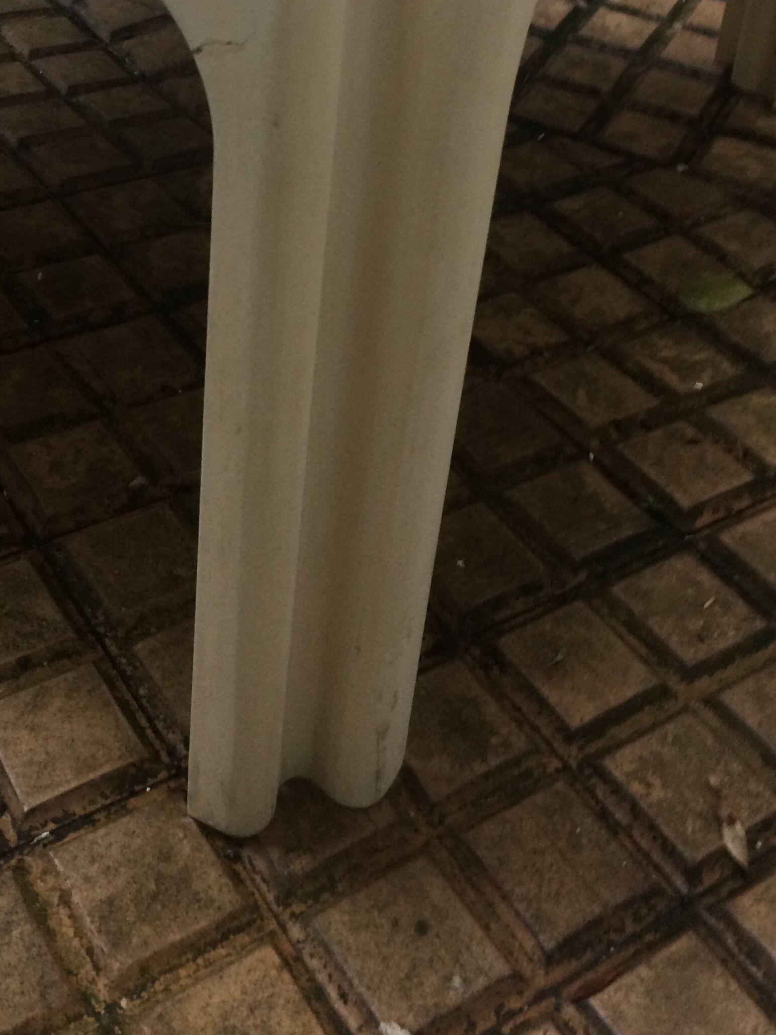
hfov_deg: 31.4
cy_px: 278
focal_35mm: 46
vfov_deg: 40.3
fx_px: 1375
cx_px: 298
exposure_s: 1/33
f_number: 2.2
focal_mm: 4.15
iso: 160
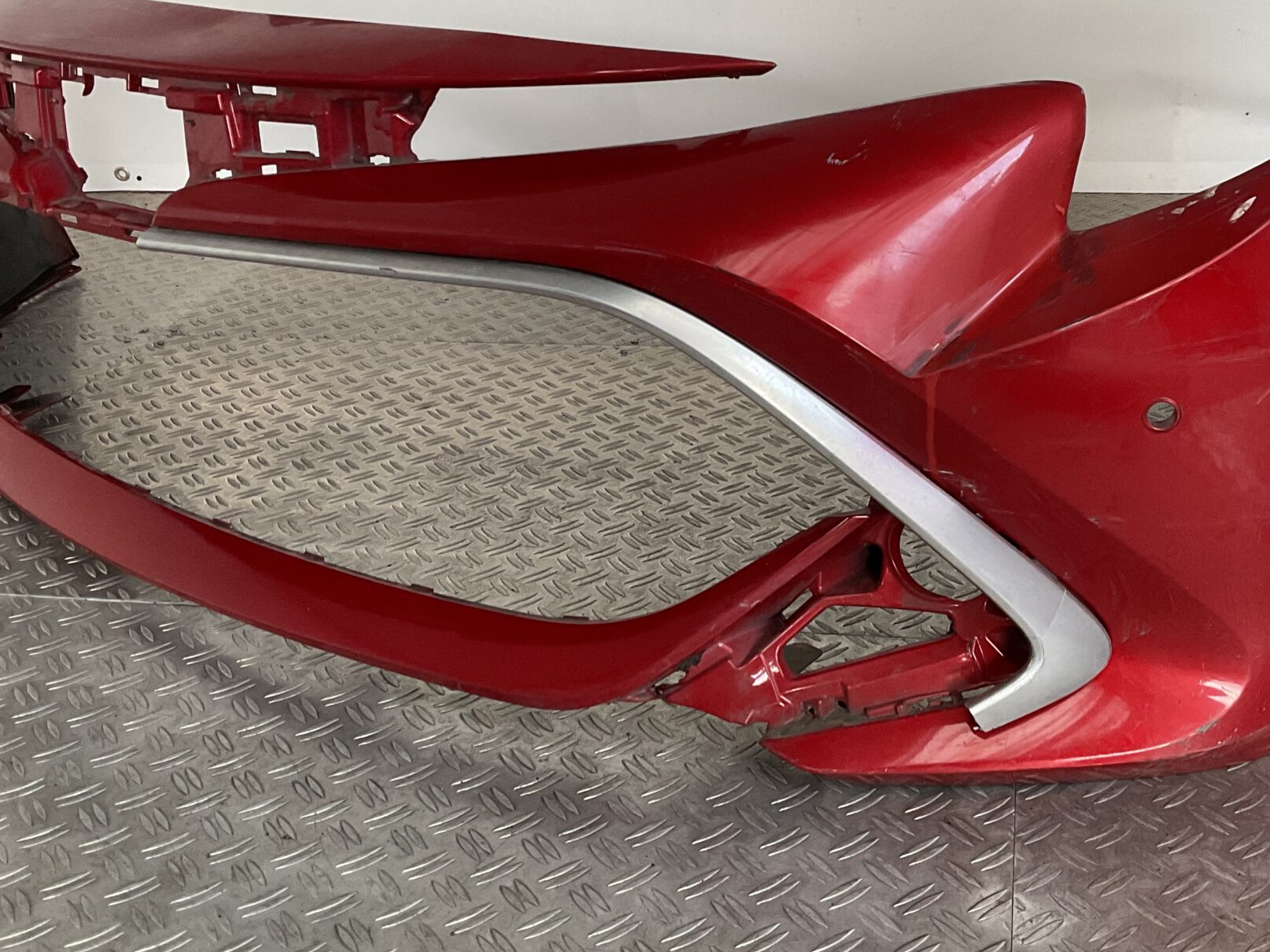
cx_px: 762
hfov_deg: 41.1
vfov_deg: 31.3
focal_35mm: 46
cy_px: 347
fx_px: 1687
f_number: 1.8
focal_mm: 3
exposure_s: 1/60
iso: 80
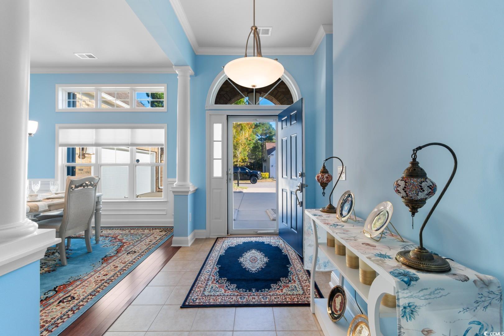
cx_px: 252
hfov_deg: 100.4
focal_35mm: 15
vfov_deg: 77.3
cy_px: 168
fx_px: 210
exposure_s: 1/13
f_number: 4.5
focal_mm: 10
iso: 100
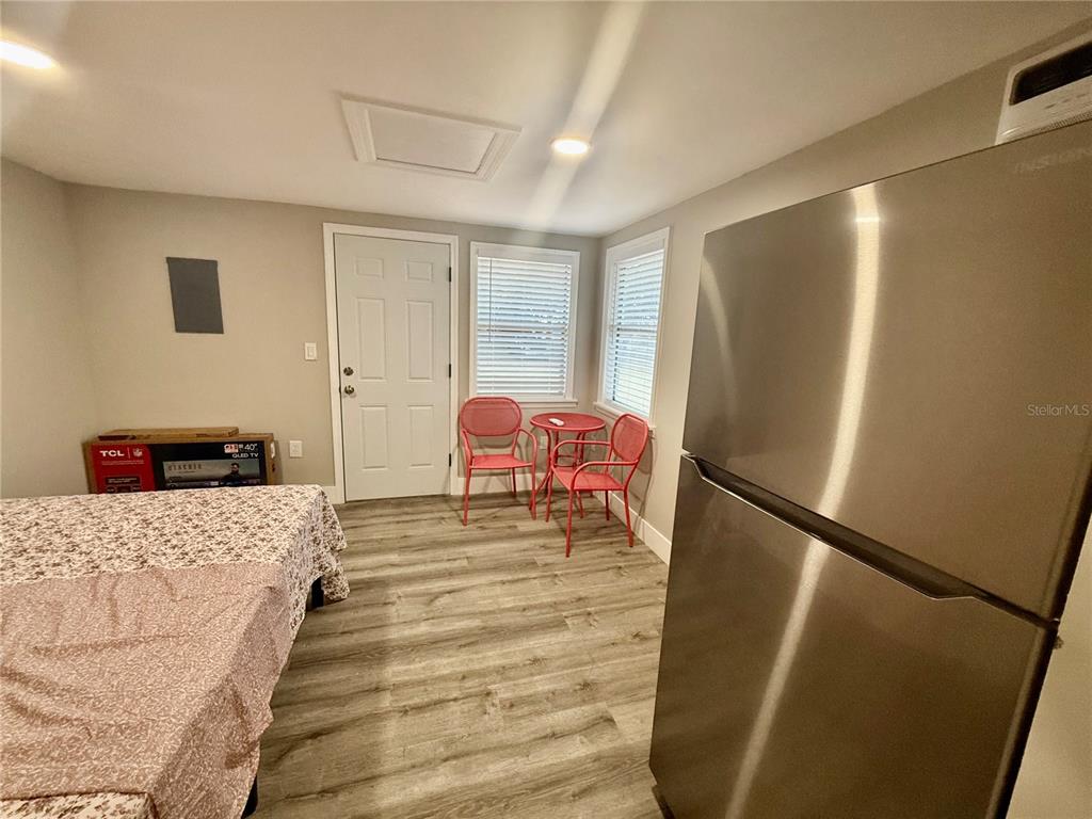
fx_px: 442
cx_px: 546
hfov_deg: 102.1
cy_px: 410
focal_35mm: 14
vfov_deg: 85.7
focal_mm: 2.22
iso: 250
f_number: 2.2
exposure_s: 1/99
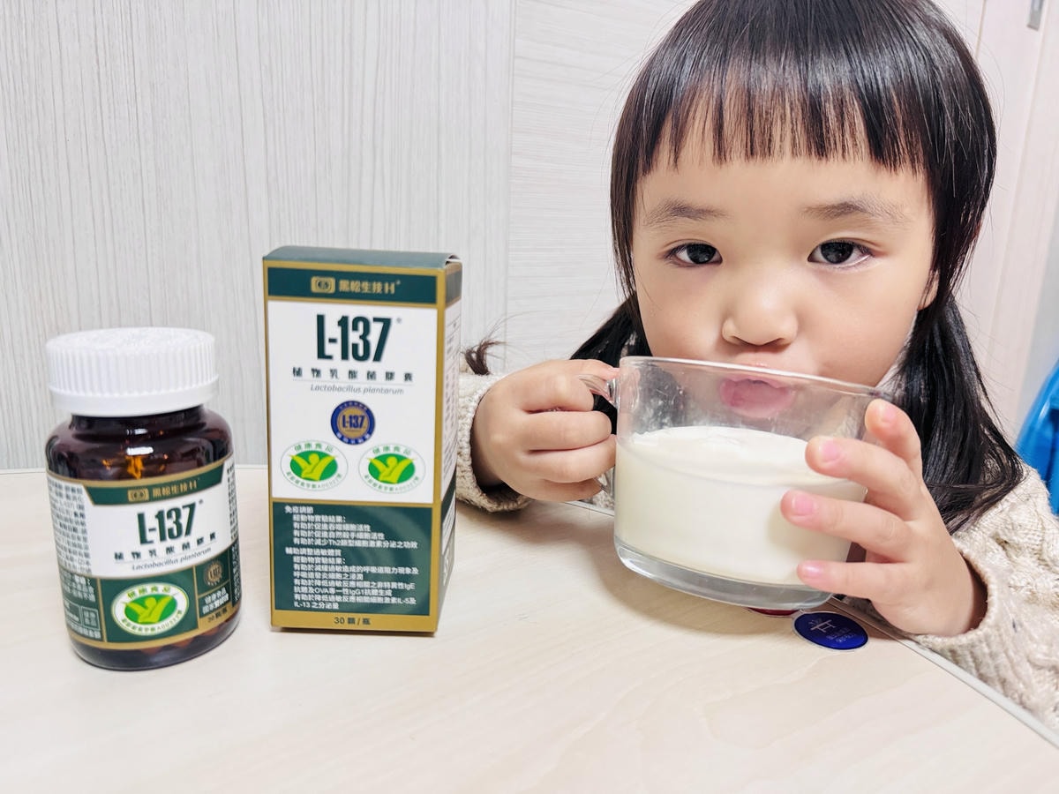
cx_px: 530
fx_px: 734
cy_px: 397
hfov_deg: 71.6
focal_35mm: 24
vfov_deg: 56.8
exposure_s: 1/60
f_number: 1.78
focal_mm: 6.86
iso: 500
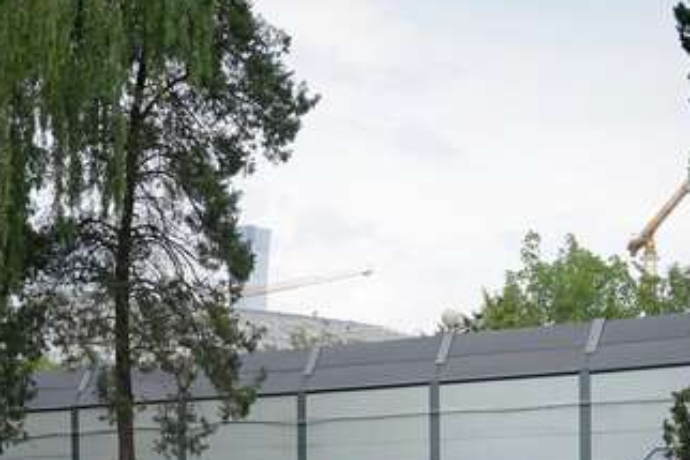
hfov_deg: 23.2
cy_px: 548
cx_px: 195
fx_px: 1668
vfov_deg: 15.2
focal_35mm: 87
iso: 100
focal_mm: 35
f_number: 5.6
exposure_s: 1/160
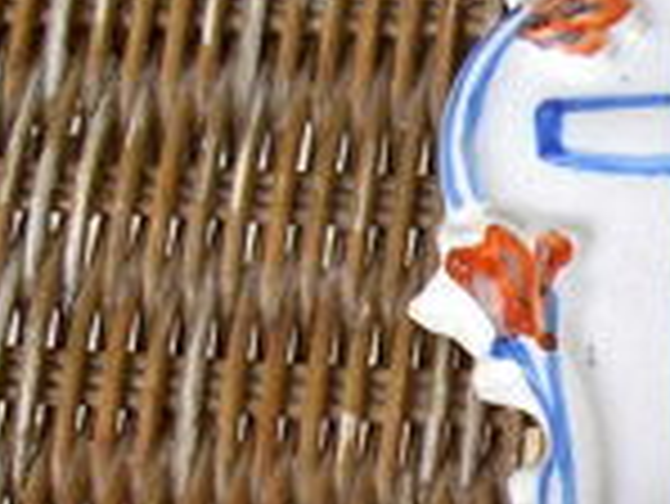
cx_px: 868
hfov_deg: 13.4
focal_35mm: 142
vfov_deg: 10.4
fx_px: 2751
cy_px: 531
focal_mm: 9
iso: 50
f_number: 2.9
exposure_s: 1/60
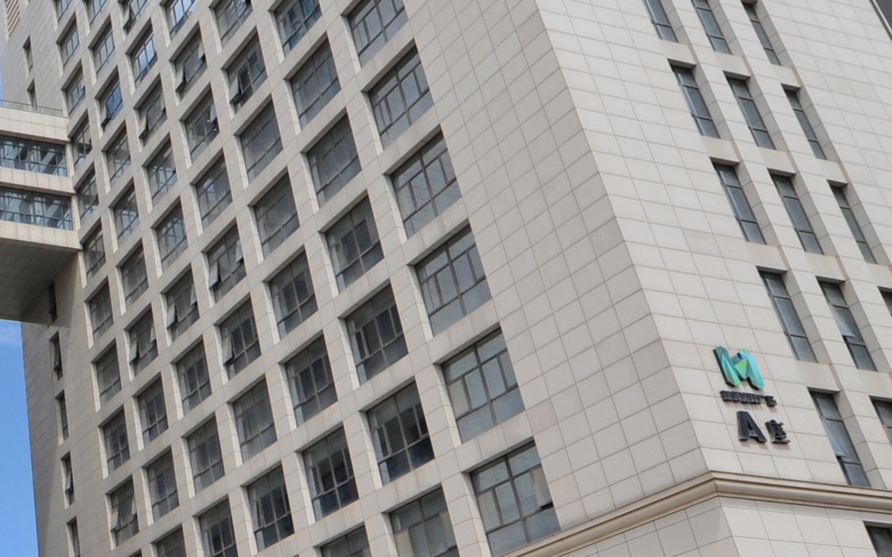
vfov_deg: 28.0
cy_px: 324
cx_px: -123
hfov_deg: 36.0
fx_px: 1118
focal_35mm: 46
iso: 320
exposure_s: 1/320
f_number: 14
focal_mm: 14
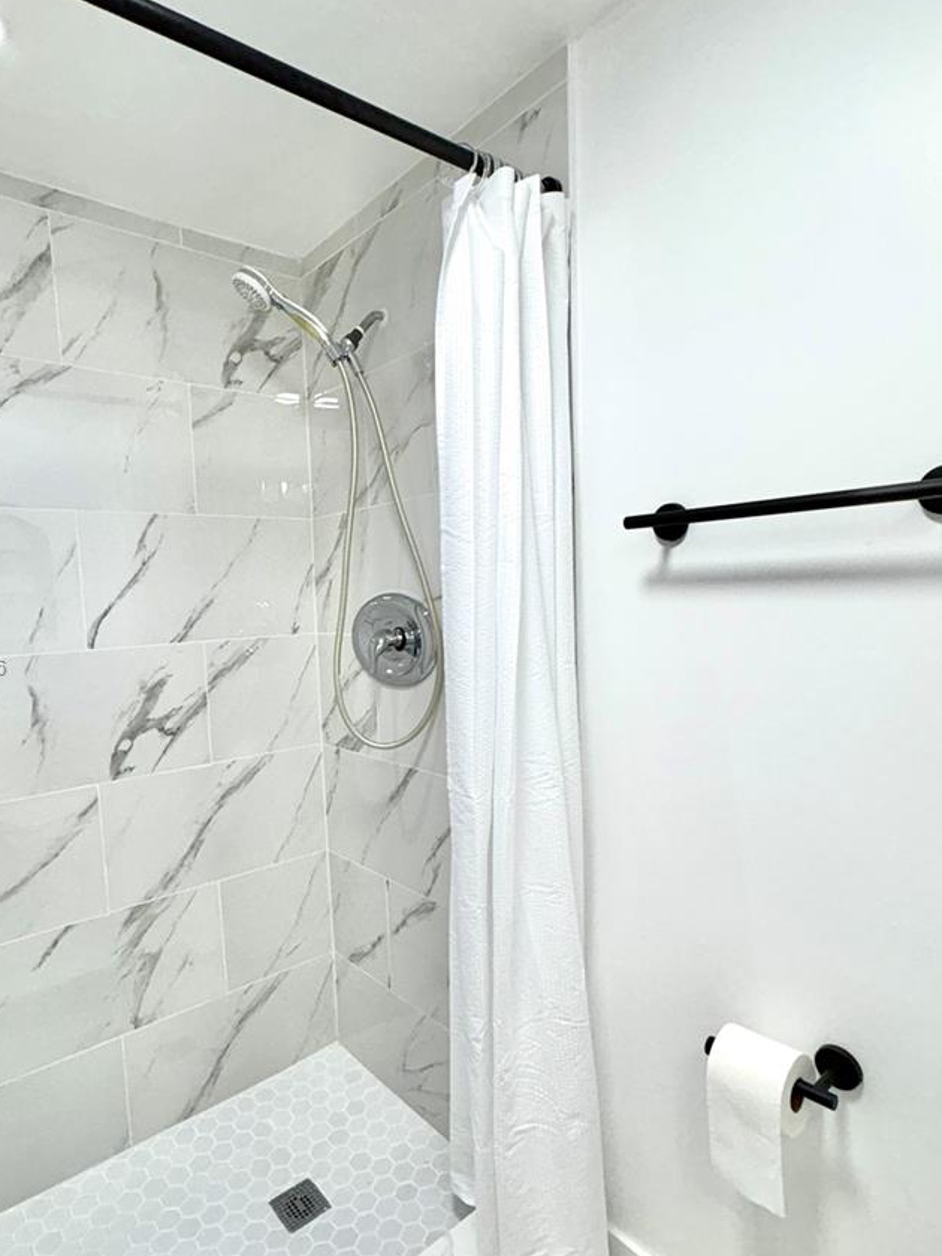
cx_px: 401
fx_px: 726
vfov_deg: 81.6
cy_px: 668
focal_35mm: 20
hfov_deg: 65.6
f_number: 2.2
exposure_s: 1/120
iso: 64
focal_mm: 2.22
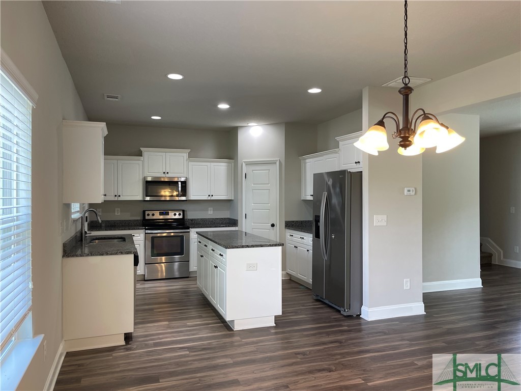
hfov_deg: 69.4
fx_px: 376
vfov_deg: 54.9
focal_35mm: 25
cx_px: 260
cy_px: 196
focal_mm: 5.1
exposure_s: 1/120
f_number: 1.6
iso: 100
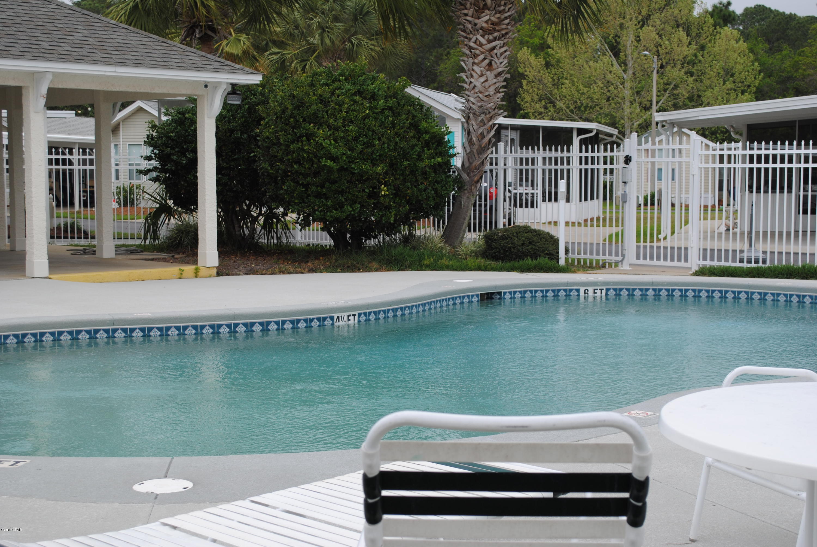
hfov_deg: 35.0
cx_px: 408
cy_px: 274
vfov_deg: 23.8
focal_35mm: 57
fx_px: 1295
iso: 100
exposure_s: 1/200
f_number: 7.1
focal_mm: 38
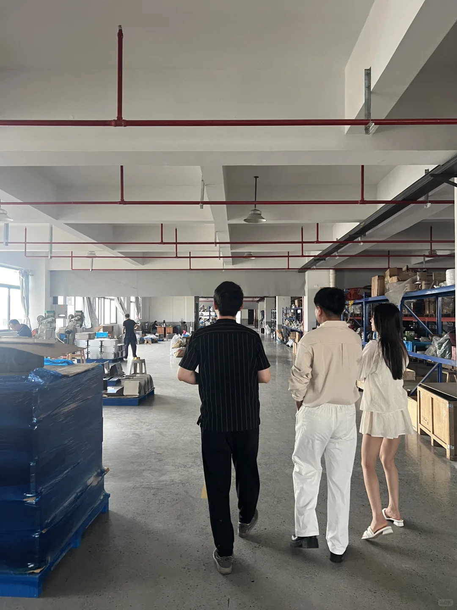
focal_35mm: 26
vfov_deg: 67.3
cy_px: 305
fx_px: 458
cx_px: 228
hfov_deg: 53.1
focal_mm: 5.7
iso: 160
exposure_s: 1/60
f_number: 1.5
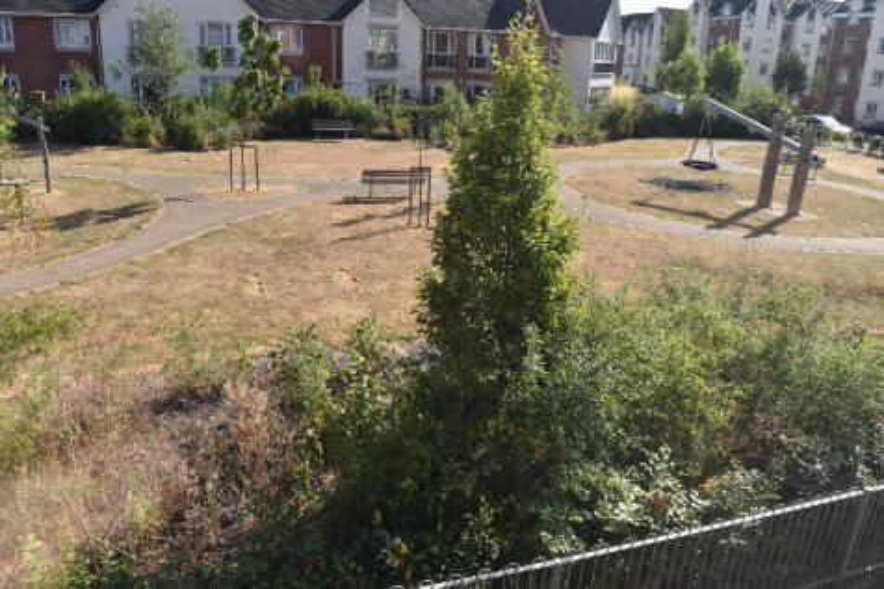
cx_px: 442
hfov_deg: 67.4
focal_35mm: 27
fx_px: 663
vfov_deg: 47.9
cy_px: 294
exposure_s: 1/250
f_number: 8
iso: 200
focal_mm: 18
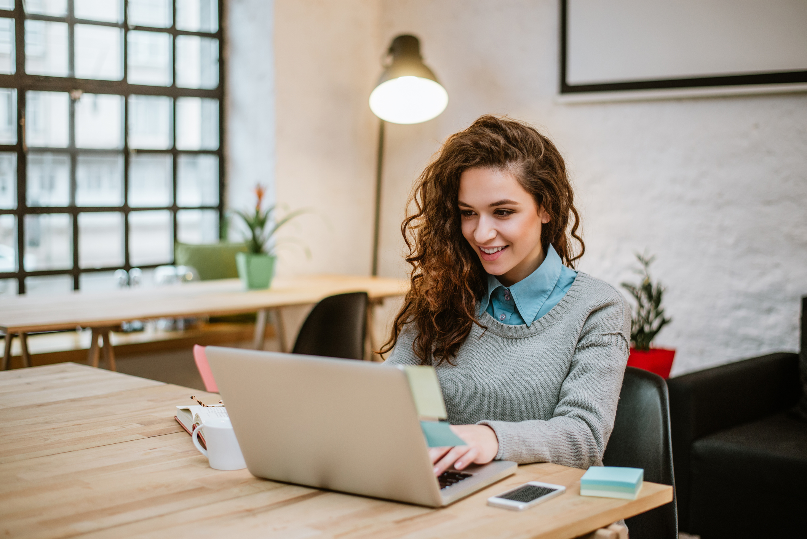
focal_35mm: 50
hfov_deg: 39.6
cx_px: 404
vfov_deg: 27.0
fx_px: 1121
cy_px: 270
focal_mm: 50
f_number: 2.2
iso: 500
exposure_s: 1/100
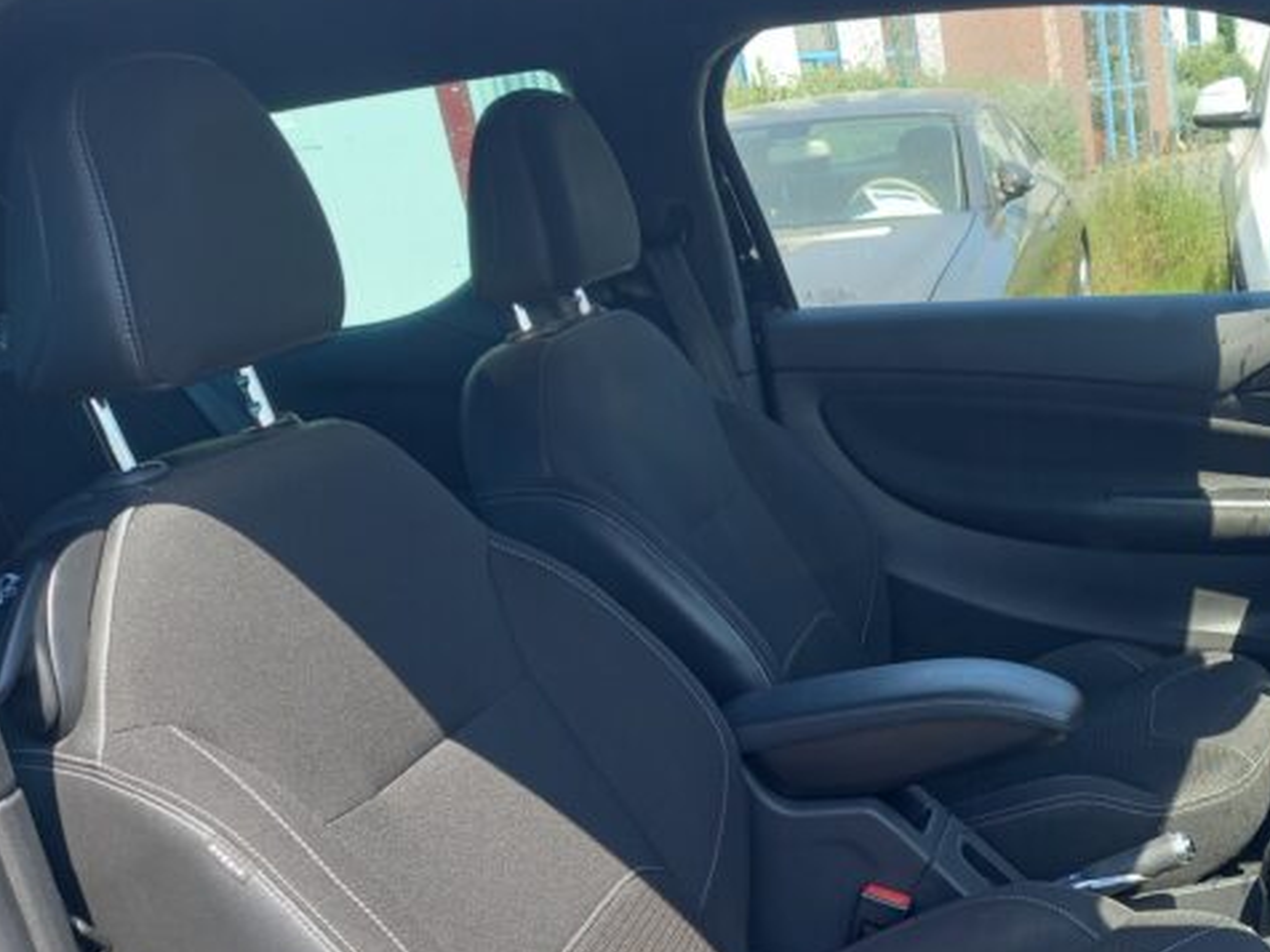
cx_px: 1049
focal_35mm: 42
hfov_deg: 42.4
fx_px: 1541
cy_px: 675
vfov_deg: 33.9
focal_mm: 4.6
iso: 40
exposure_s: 1/100
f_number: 2
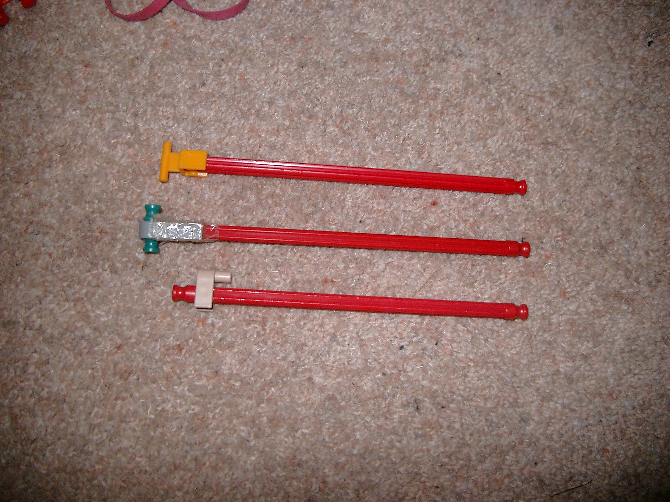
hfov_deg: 50.1
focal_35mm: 37
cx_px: 335
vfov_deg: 38.7
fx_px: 716
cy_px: 251
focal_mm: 7.6
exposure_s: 1/60
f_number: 2.6
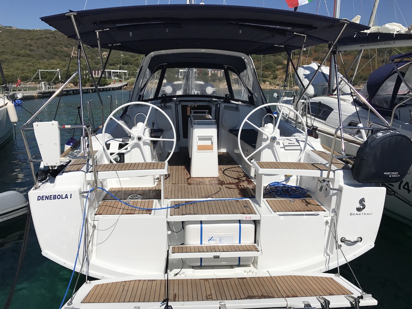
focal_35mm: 28
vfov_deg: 49.7
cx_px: 206
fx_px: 333
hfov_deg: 63.4
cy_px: 154
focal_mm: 3.99
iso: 25
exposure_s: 1/9615
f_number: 1.8
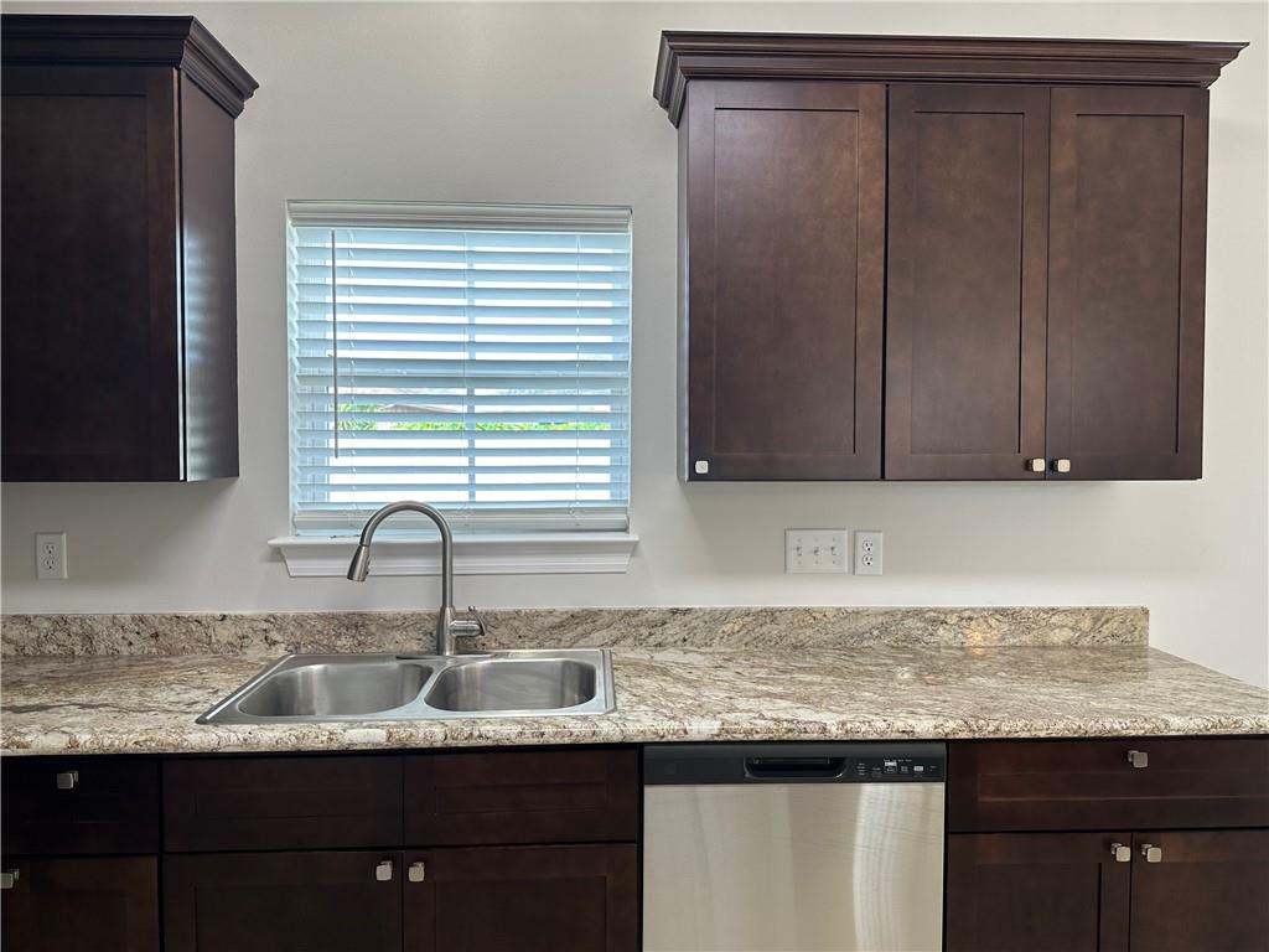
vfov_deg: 56.8
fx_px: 880
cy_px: 476
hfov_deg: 71.6
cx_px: 634
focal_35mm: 24
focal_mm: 6.86
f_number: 1.78
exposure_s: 1/120
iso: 64
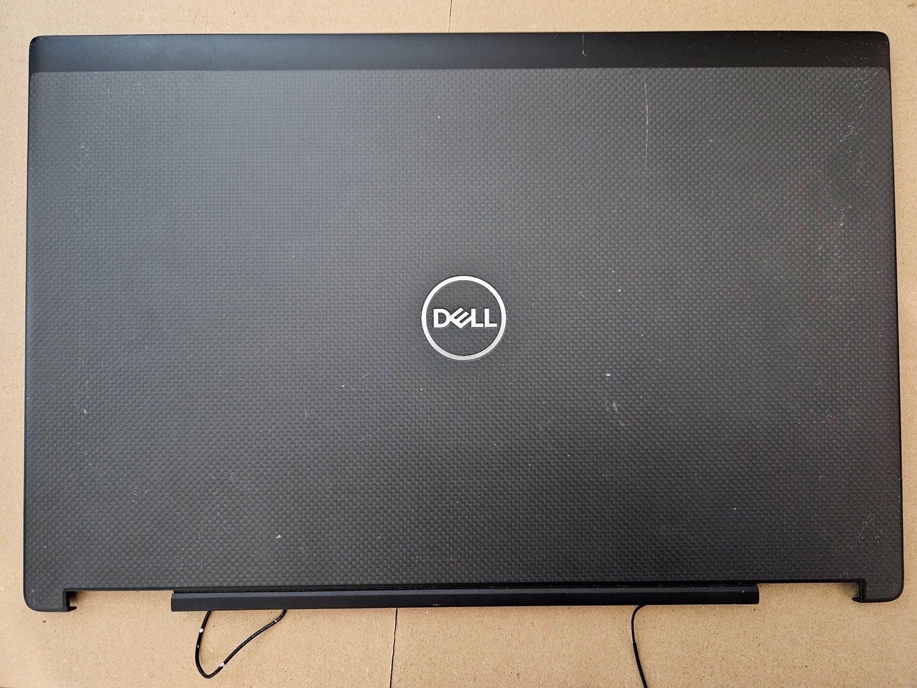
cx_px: 458
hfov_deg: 73.9
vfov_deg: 58.9
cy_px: 344
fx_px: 609
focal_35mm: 23
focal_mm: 5.4
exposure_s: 1/25
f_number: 1.8
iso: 640
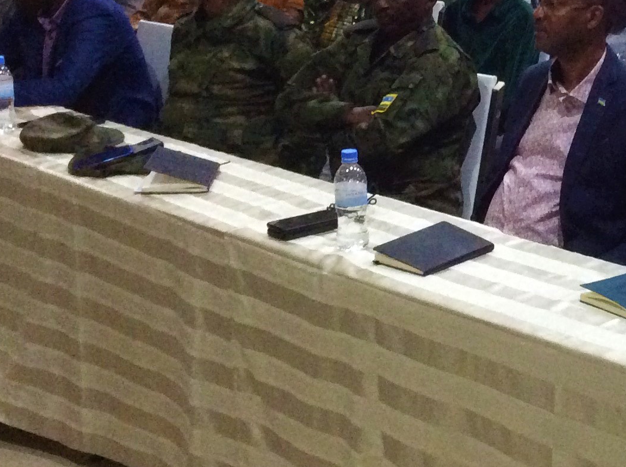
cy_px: 142
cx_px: 624
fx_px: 1426
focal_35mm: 79
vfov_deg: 18.5
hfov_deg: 23.7
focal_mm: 3.3
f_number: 2.4
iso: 250
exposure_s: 1/20
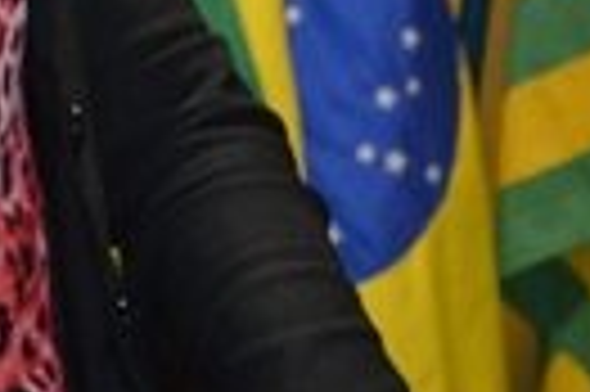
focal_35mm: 137
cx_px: -527
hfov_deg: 13.3
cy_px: -169
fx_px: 2242
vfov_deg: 9.7
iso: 1800
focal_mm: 20
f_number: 3.8
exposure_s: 1/60
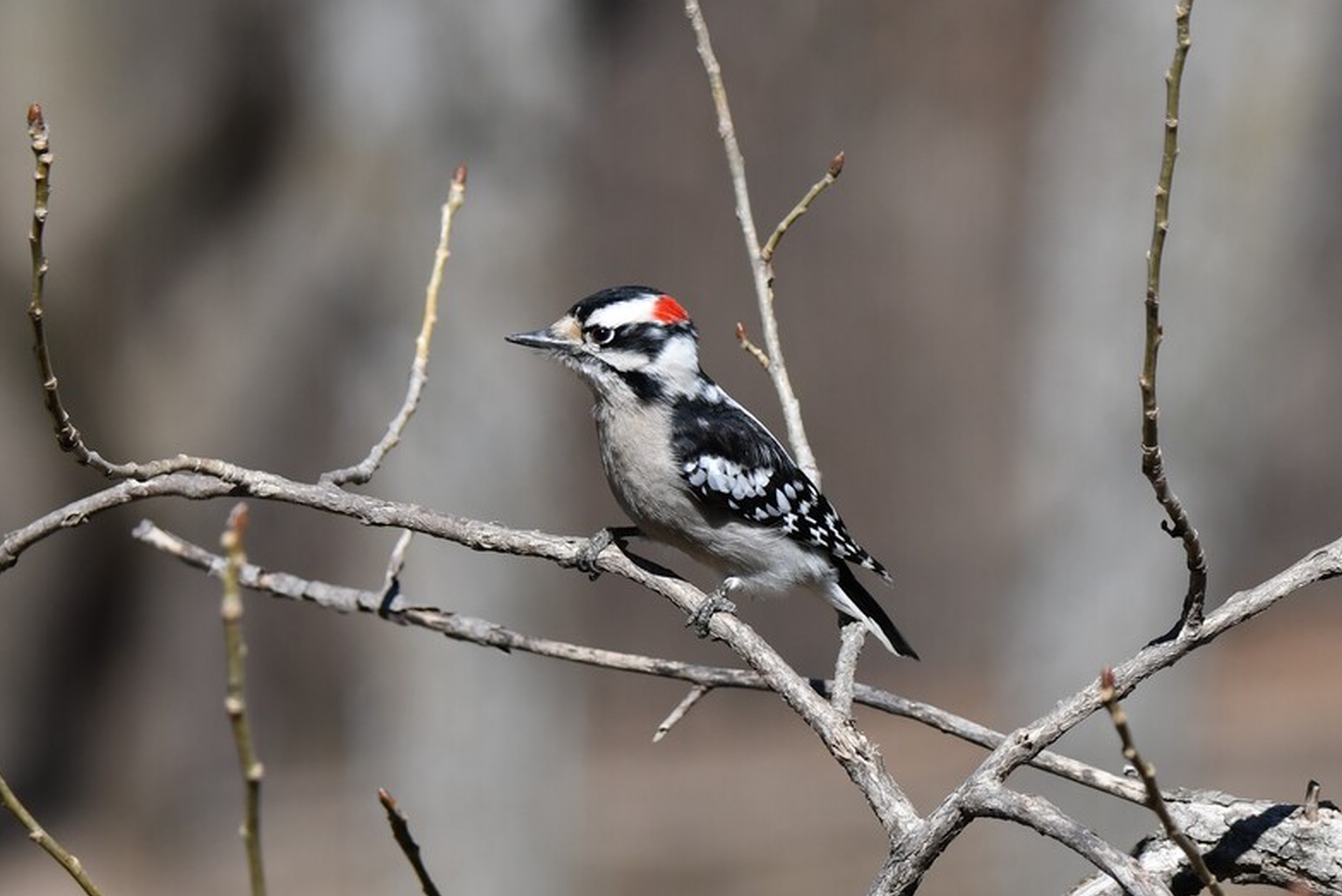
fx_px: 11413
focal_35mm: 306
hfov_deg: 6.7
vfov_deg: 4.5
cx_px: 680
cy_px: 446
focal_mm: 200
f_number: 6.3
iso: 400
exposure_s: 1/2000
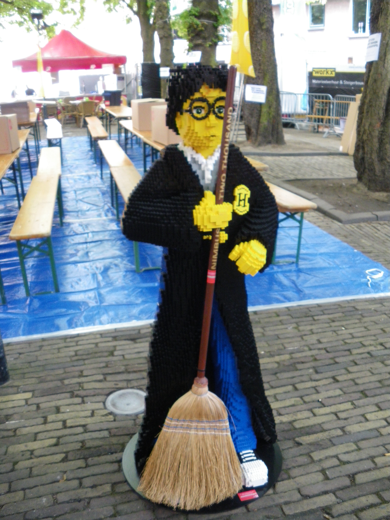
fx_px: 541
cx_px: 195
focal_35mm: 36
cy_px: 260
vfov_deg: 51.4
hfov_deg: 39.7
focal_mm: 6.3
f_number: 3.5
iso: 400
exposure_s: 1/50
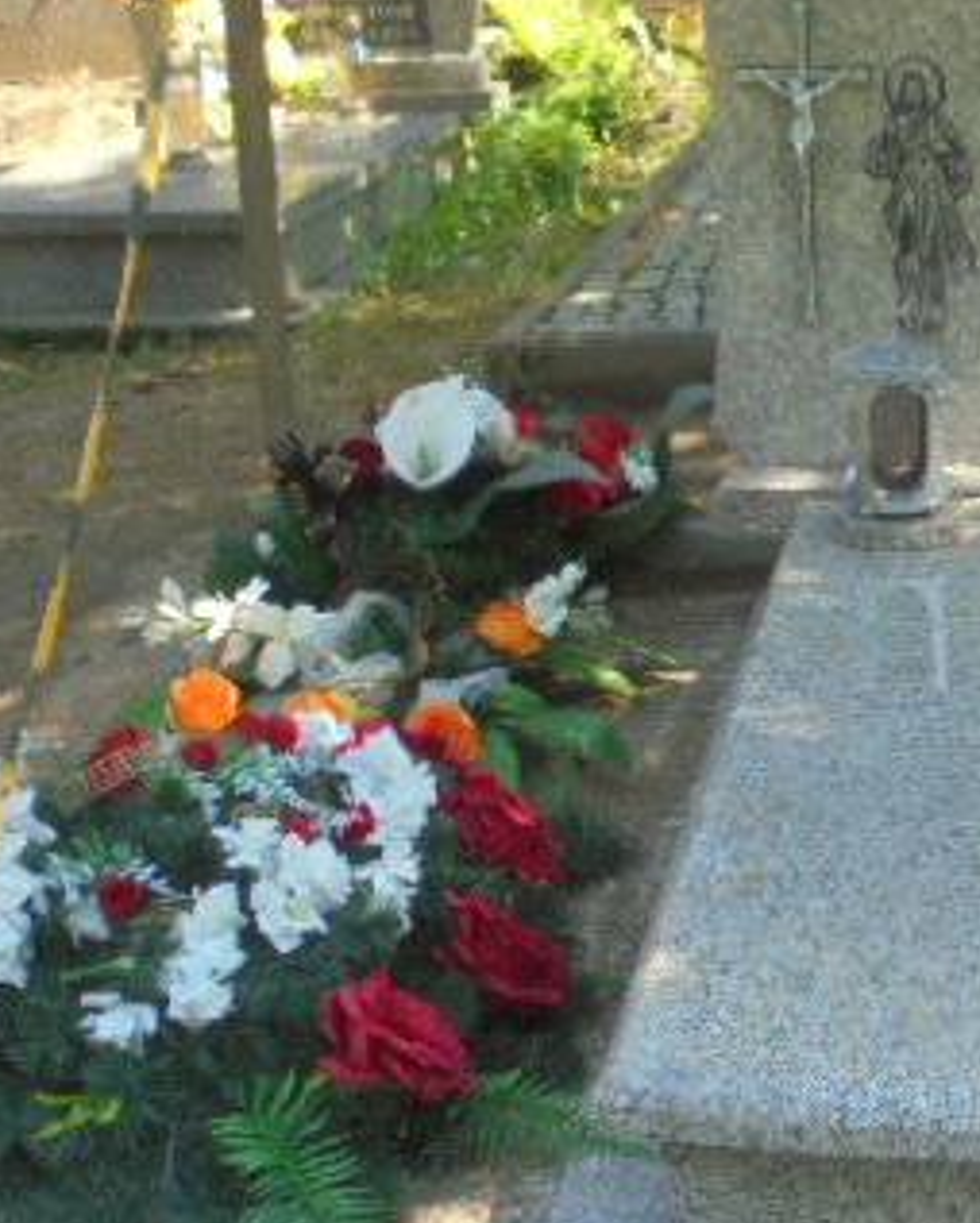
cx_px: 1138
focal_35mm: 67
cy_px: 637
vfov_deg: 28.3
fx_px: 2427
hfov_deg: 21.4
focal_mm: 6.1
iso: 100
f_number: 4
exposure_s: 1/125
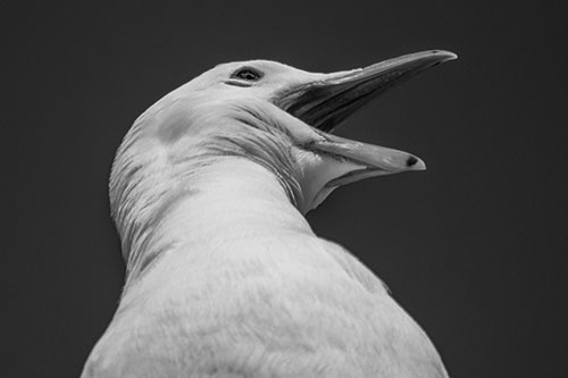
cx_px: 284
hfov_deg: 1.7
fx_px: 18926
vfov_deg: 1.1
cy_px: 189
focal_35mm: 1200
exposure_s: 1/2500
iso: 1000
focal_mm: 1200
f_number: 13
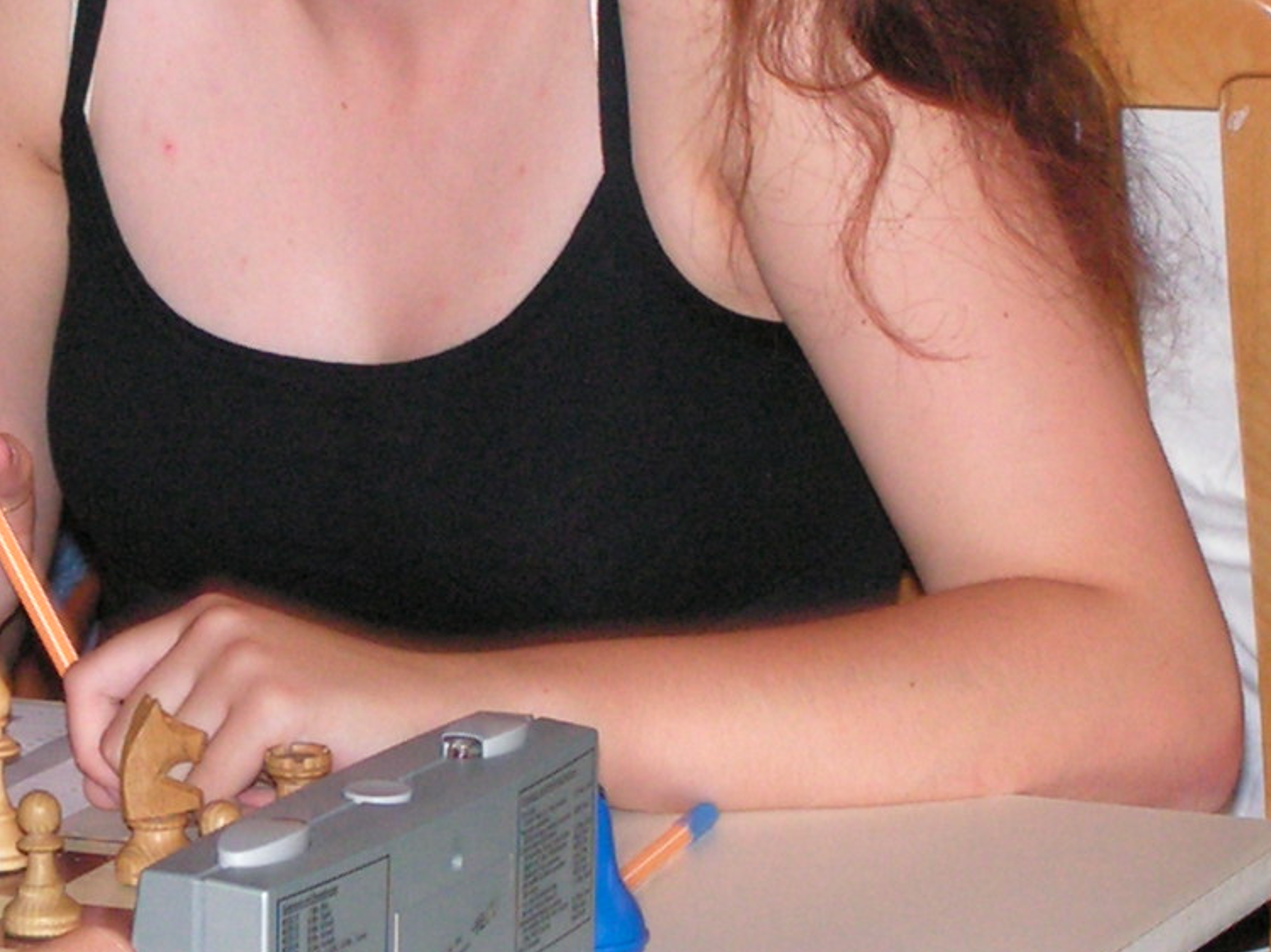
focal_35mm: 194
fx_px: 7121
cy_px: 352
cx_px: 298
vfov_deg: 7.6
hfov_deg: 10.2
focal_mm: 11.9
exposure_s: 1/80
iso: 200
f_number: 3.3
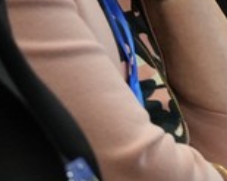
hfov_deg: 1.6
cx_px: 283
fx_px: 7954
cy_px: -242
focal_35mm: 1184
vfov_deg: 1.3
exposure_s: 1/160
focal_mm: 153
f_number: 4
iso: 4000
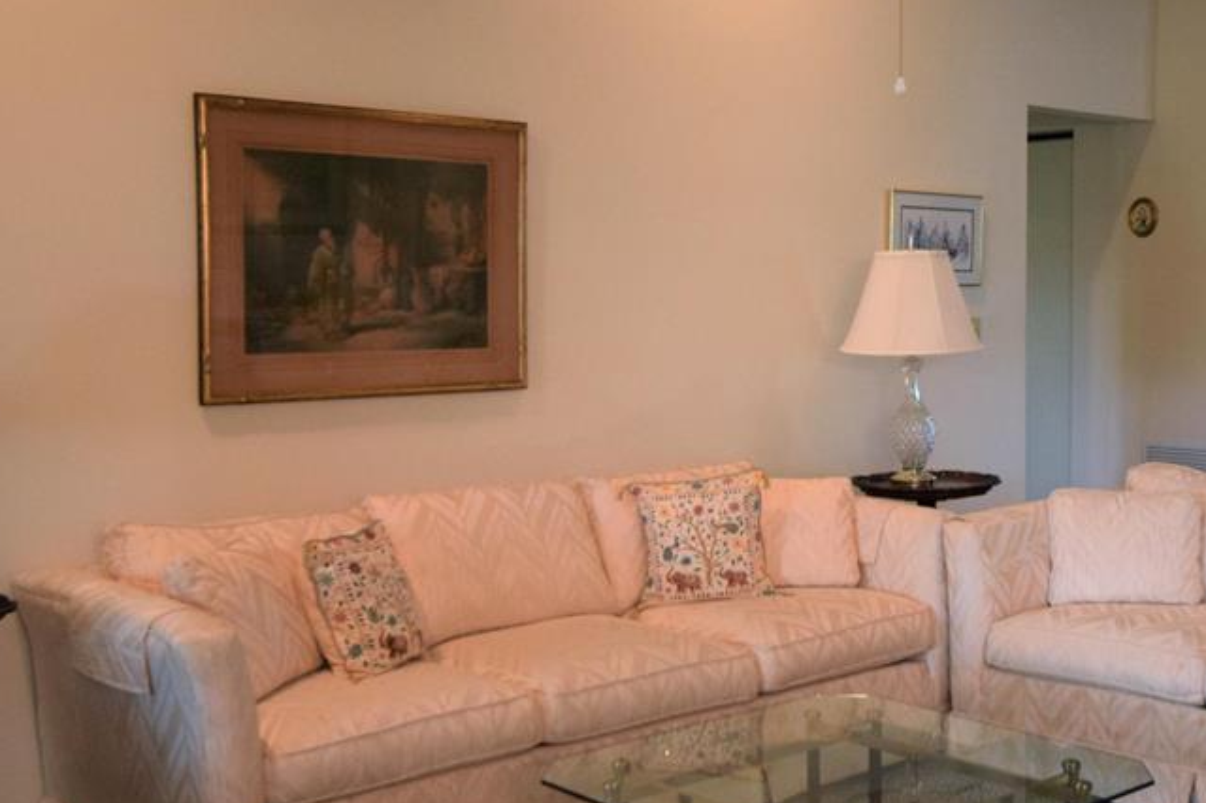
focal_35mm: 48
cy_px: 383
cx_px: 814
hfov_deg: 40.6
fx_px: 1607
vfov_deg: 28.0
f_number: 5.6
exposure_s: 1/60
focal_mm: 20
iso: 2500
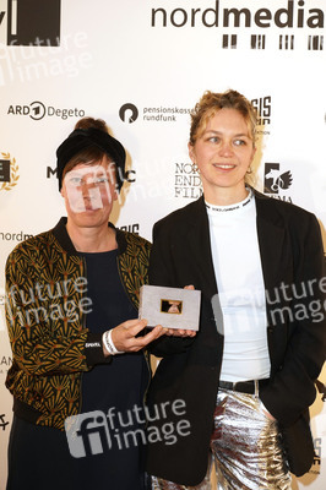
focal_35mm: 59
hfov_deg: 23.0
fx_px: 803
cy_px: 245
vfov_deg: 34.0
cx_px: 163
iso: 2000
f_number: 5.6
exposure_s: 1/160
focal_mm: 59
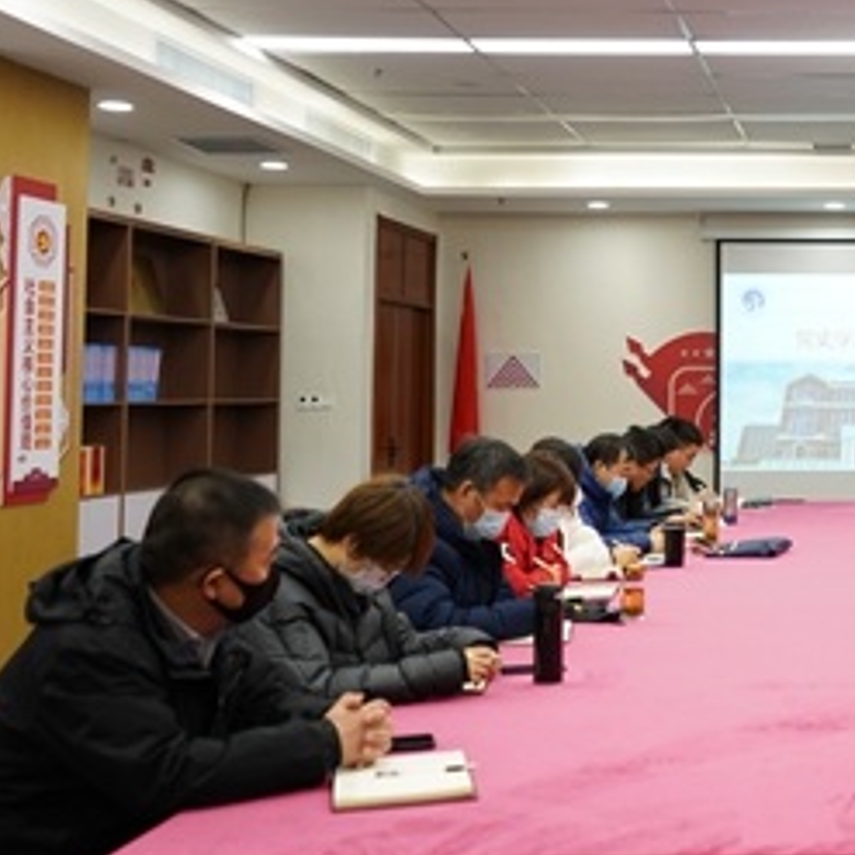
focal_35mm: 54
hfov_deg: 28.8
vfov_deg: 31.5
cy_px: 324
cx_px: 931
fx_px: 1509
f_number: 3.5
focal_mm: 28
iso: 1000
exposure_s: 1/200
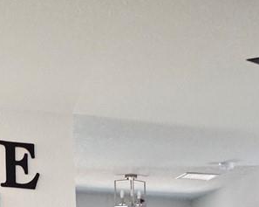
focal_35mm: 121
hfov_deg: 15.7
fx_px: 927
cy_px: 480
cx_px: 247
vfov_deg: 11.0
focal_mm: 6.3
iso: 500
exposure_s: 1/60
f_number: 1.7
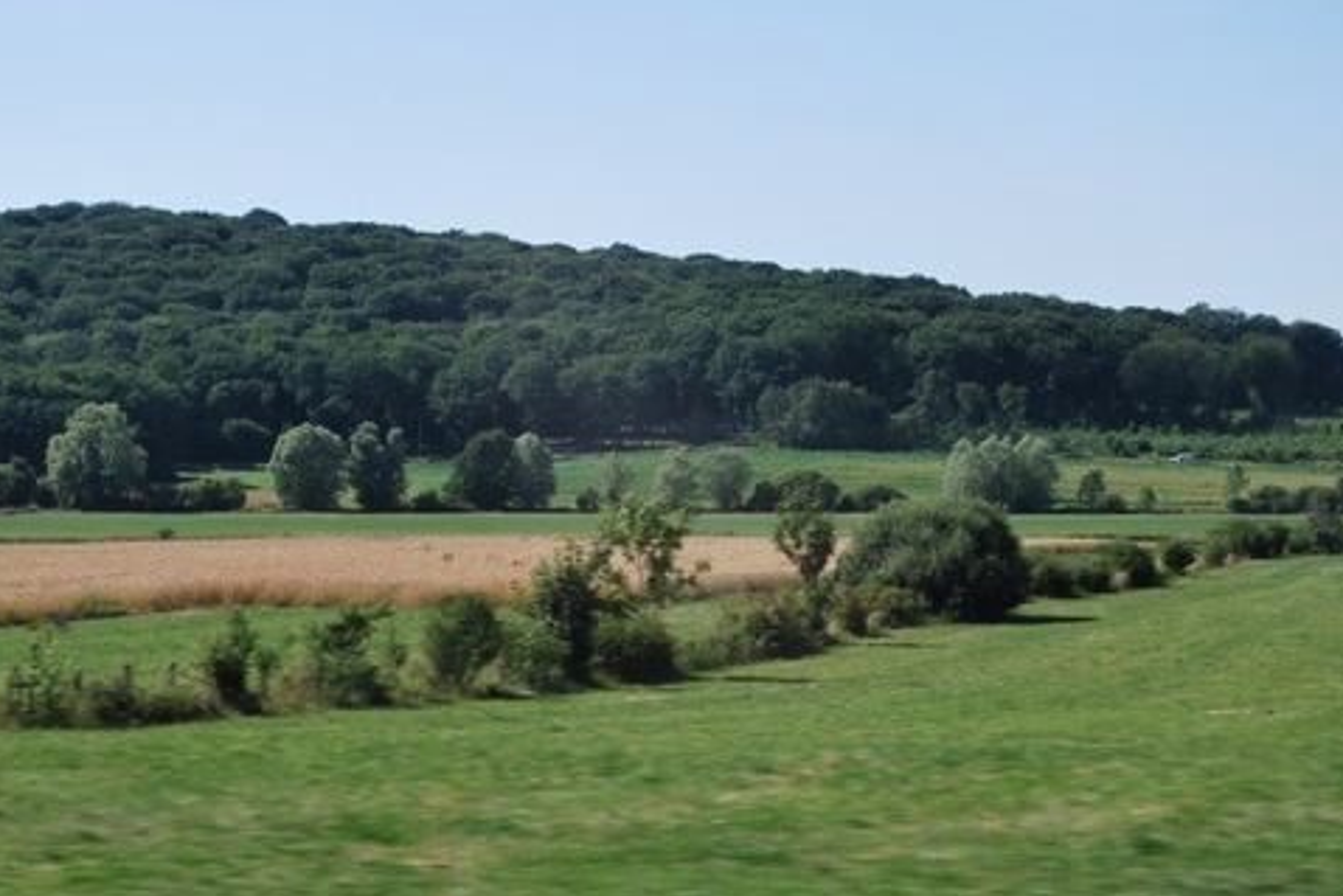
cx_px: 587
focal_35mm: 104
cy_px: 442
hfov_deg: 19.7
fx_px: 3867
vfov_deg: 13.2
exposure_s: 1/200
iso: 100
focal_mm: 55
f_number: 7.1
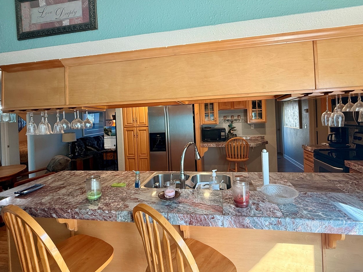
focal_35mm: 18
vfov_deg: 71.3
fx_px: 189
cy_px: 119
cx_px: 190
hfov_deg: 87.7
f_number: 2.2
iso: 160
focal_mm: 2.22
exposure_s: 1/99
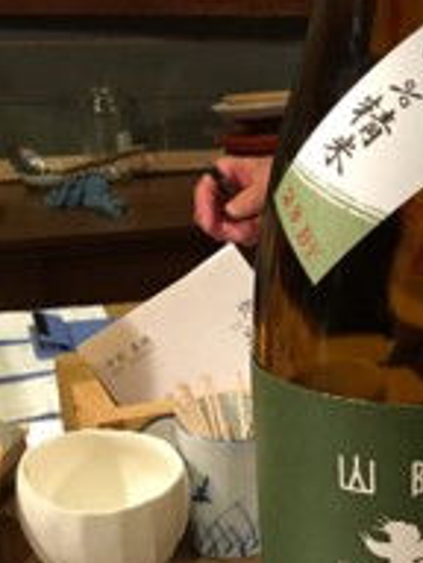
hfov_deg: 20.9
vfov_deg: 28.0
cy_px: 443
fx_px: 1108
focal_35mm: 68
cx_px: 426
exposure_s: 1/10
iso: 100
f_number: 2.2
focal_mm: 4.15
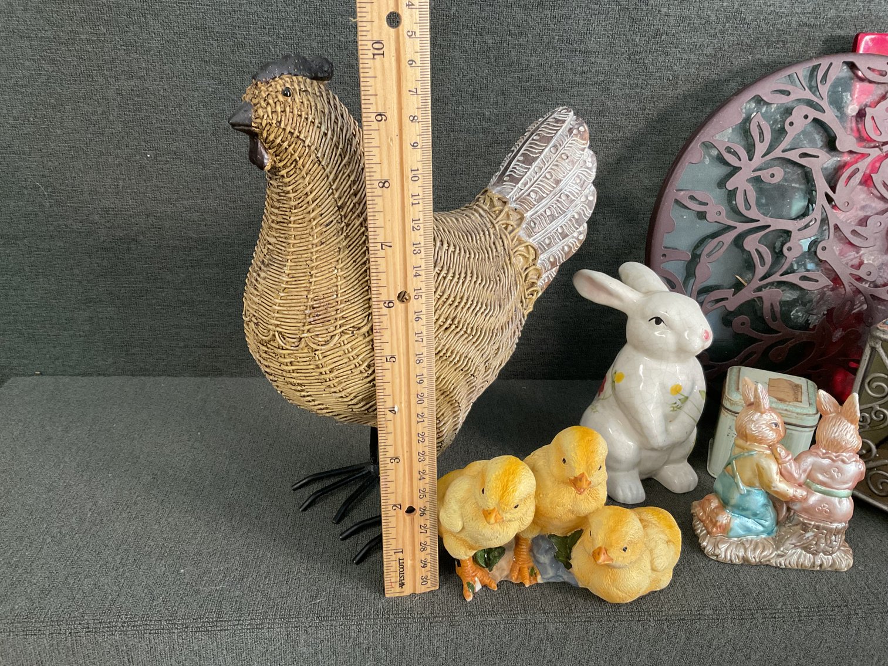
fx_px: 744
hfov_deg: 61.7
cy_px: 333
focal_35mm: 29
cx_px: 444
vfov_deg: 48.2
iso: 200
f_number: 1.8
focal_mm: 3
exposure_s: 1/60
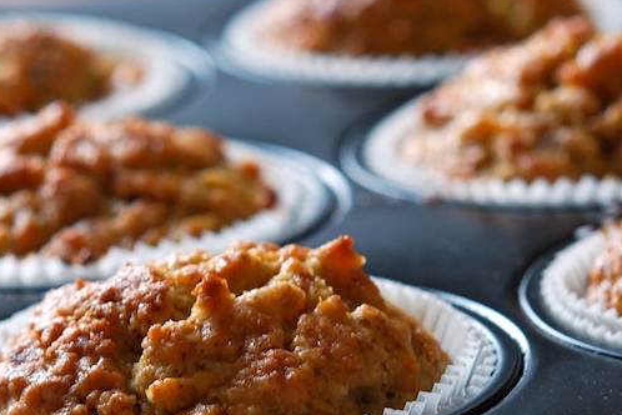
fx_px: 3196
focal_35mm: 185
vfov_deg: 7.4
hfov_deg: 11.1
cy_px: 334
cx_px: 262
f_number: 6.3
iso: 400
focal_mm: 60
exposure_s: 2
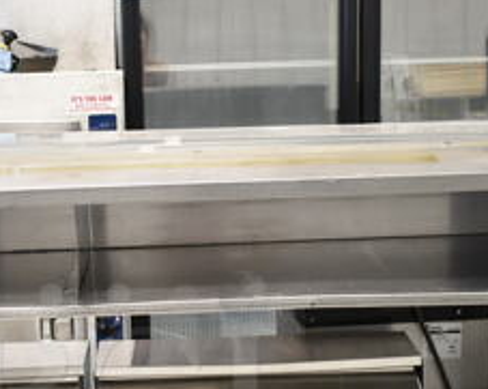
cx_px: 118
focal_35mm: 91
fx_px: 1313
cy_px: 383
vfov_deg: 16.5
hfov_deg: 20.9
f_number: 4
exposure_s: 1/40
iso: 720
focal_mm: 24
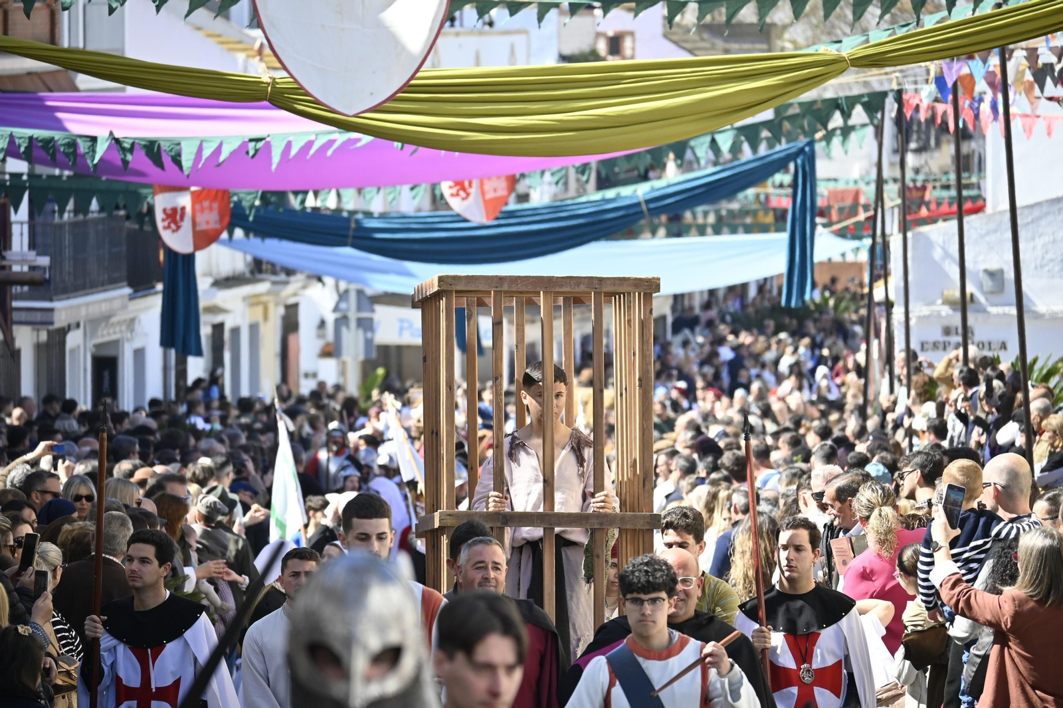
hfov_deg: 7.2
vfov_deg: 4.8
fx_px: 8413
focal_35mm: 285
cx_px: 532
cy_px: 354
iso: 320
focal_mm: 190
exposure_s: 1/500
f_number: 5.6
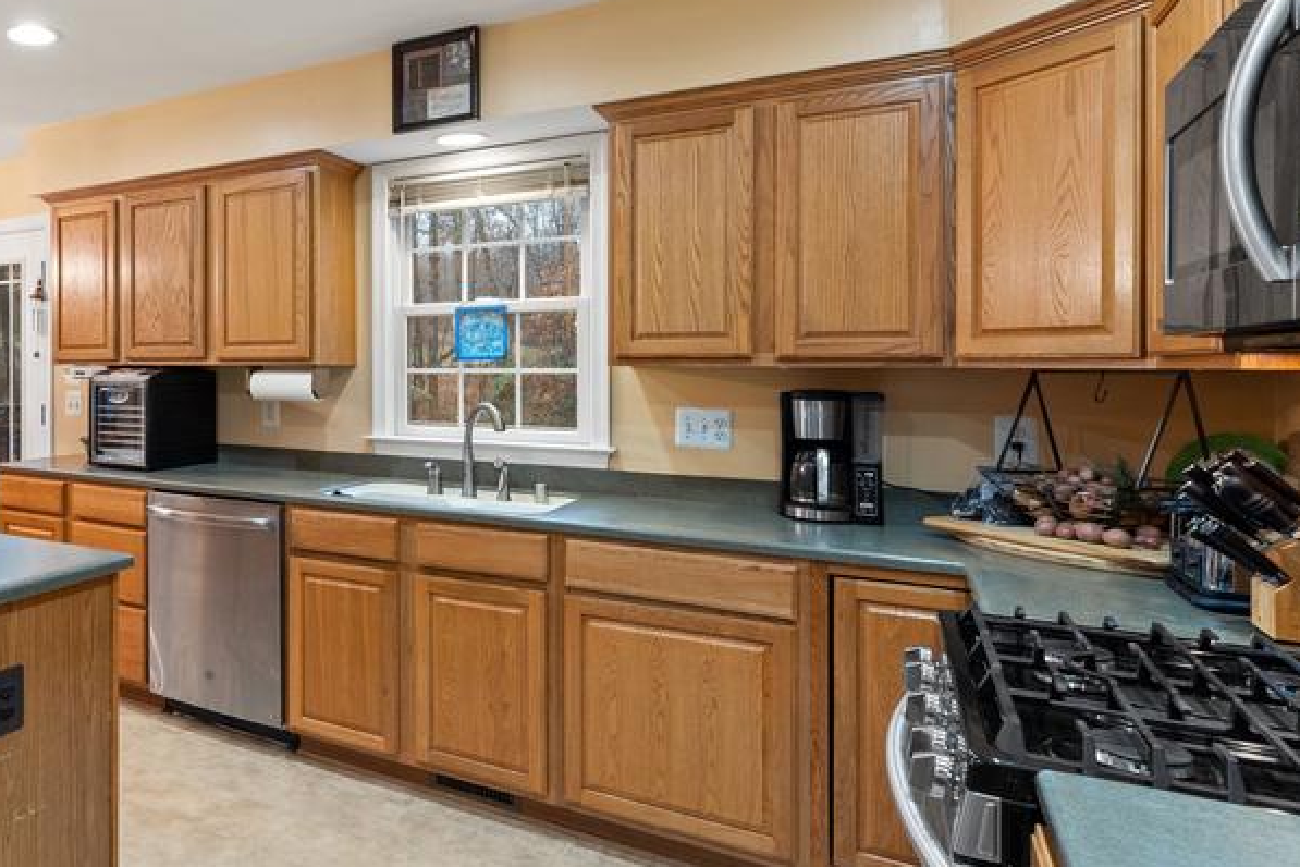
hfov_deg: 66.6
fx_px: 867
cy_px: 395
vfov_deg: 53.1
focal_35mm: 24
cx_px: 250
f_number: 8
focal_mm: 14
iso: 640
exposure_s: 1/3
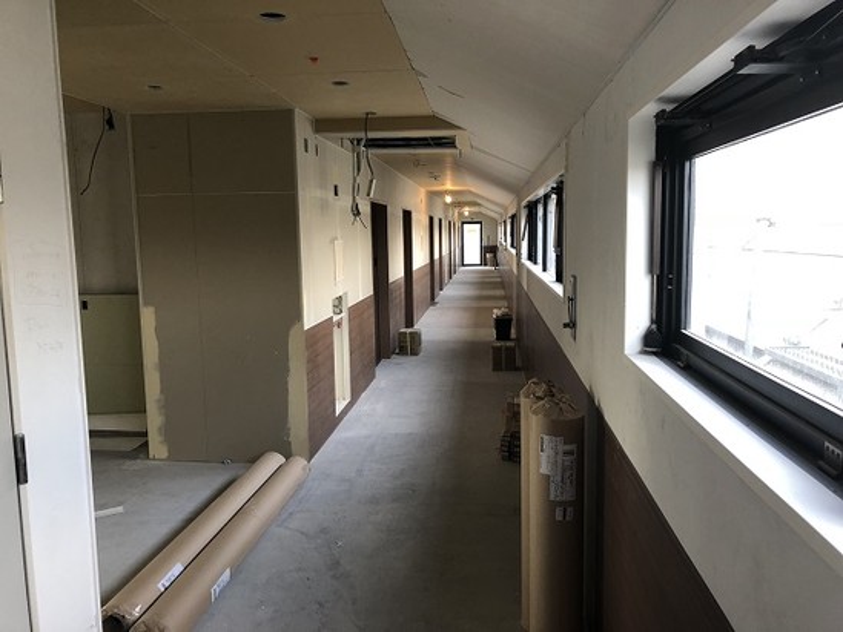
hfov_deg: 63.4
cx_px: 422
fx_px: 682
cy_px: 316
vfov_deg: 49.8
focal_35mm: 28
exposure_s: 1/30
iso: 25
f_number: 1.8
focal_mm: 3.99
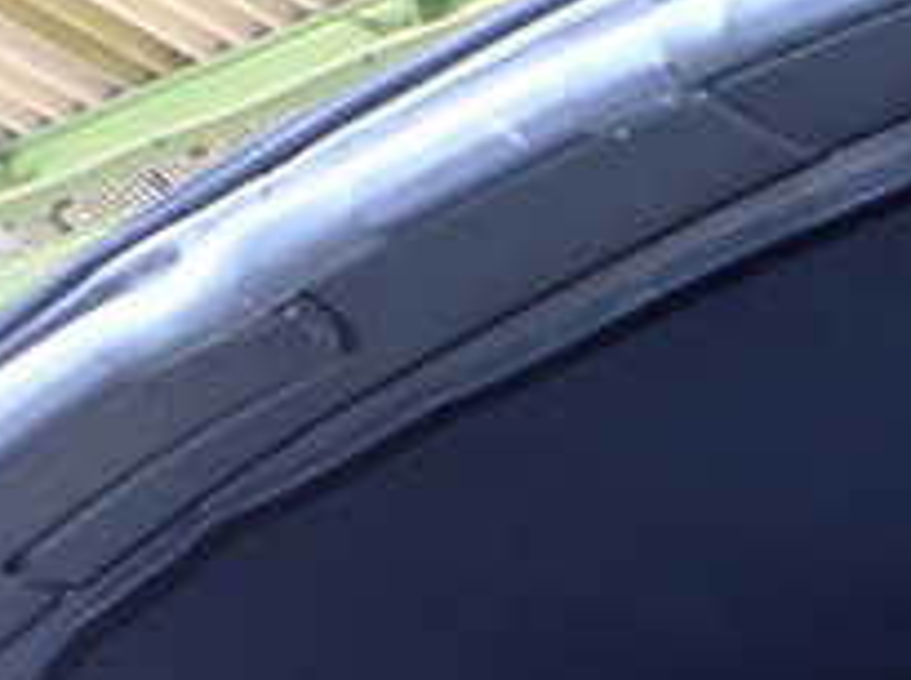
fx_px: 2312
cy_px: 493
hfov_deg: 21.2
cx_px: 1009
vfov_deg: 16.7
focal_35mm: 88
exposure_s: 1/13
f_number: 2.3
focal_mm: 5.4
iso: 800
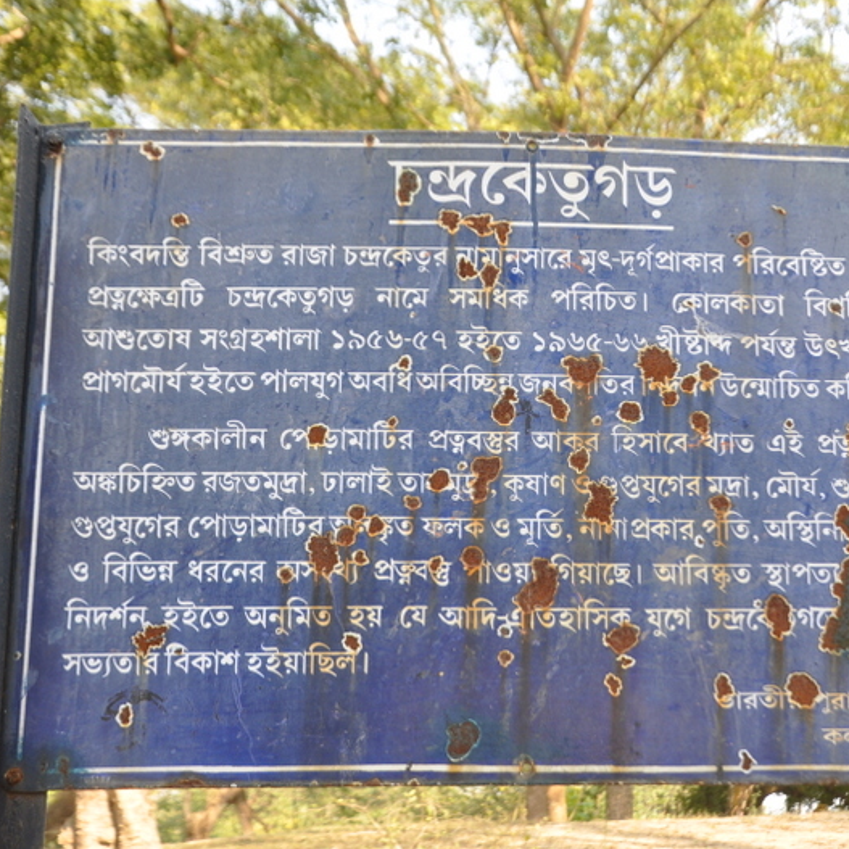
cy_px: 422
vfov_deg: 29.6
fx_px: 1609
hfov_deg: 29.3
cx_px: 570
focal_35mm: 58
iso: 500
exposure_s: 1/160
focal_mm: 30
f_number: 6.3
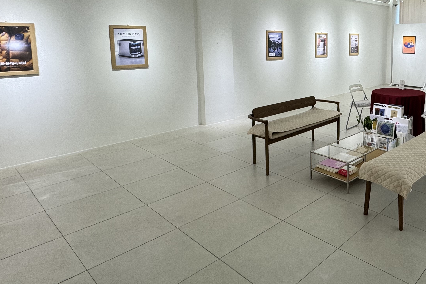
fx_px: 320
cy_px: 74
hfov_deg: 61.8
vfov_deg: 46.4
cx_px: 341
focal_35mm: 27
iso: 100
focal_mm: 2.22
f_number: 2.2
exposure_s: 1/120
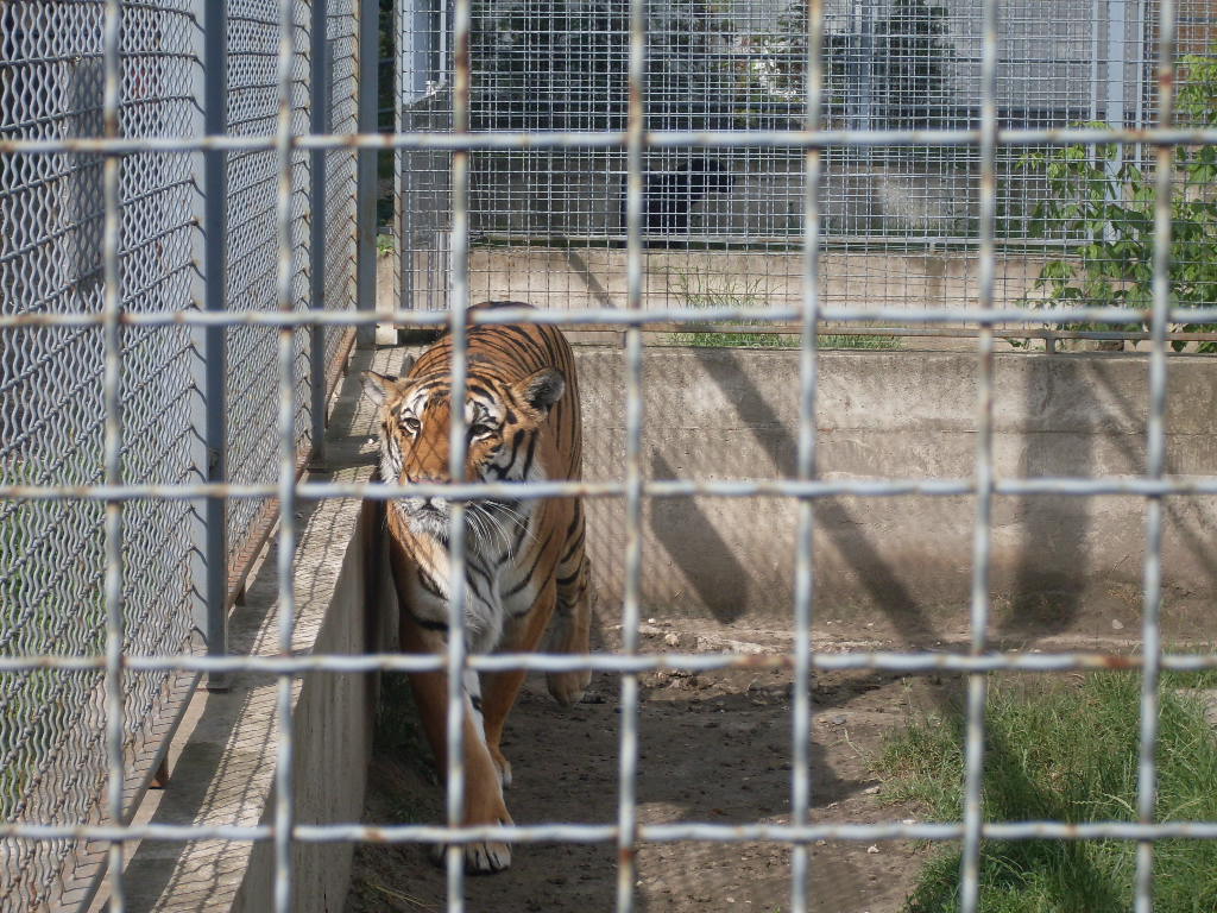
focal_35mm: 114
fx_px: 4008
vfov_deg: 13.0
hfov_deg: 17.3
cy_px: 456
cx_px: 608
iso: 80
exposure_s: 1/250
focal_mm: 18.9
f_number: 5.2
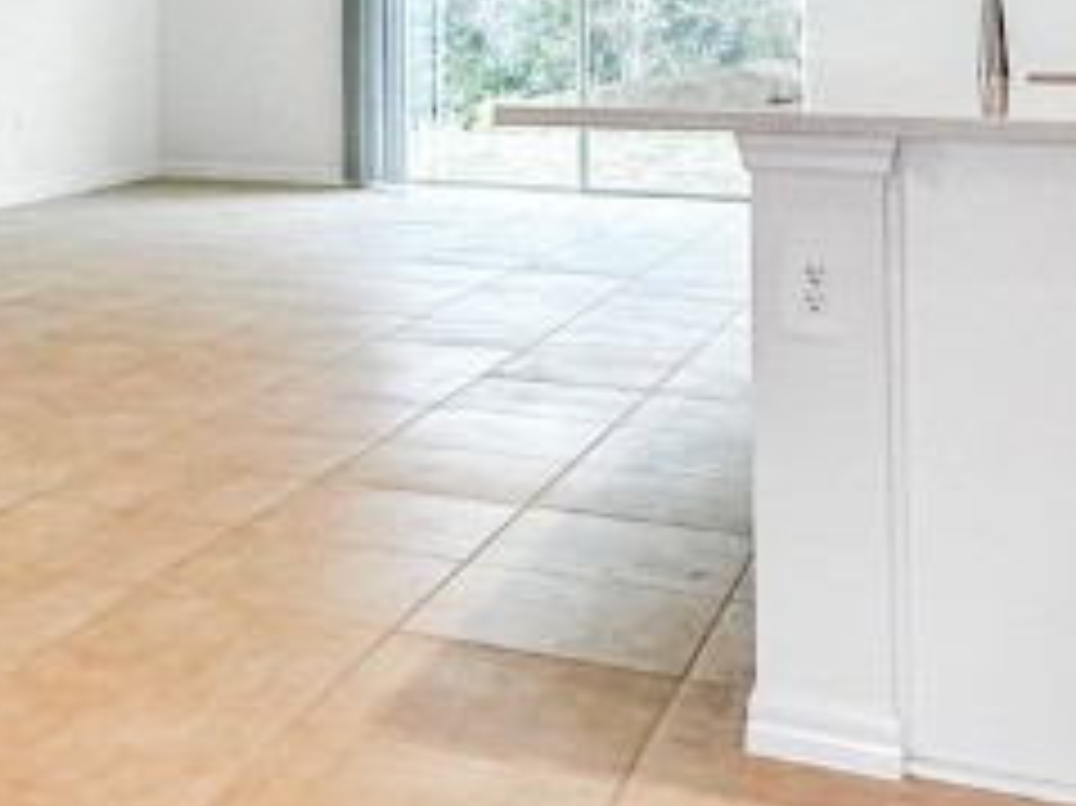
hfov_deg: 29.4
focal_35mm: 60
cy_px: -122
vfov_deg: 22.7
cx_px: -72
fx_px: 1864
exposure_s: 1/120
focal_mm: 2.22
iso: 125
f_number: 2.2
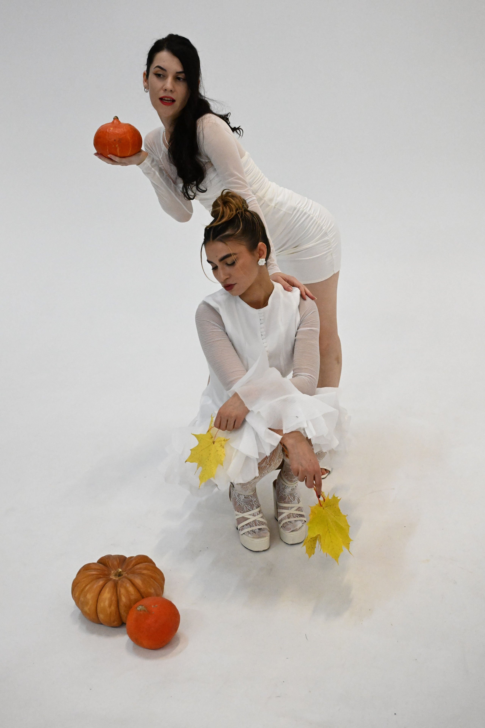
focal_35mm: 42
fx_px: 849
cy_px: 364
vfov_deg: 46.4
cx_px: 242
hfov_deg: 31.9
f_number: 4.5
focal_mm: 42
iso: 11400
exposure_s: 1/800
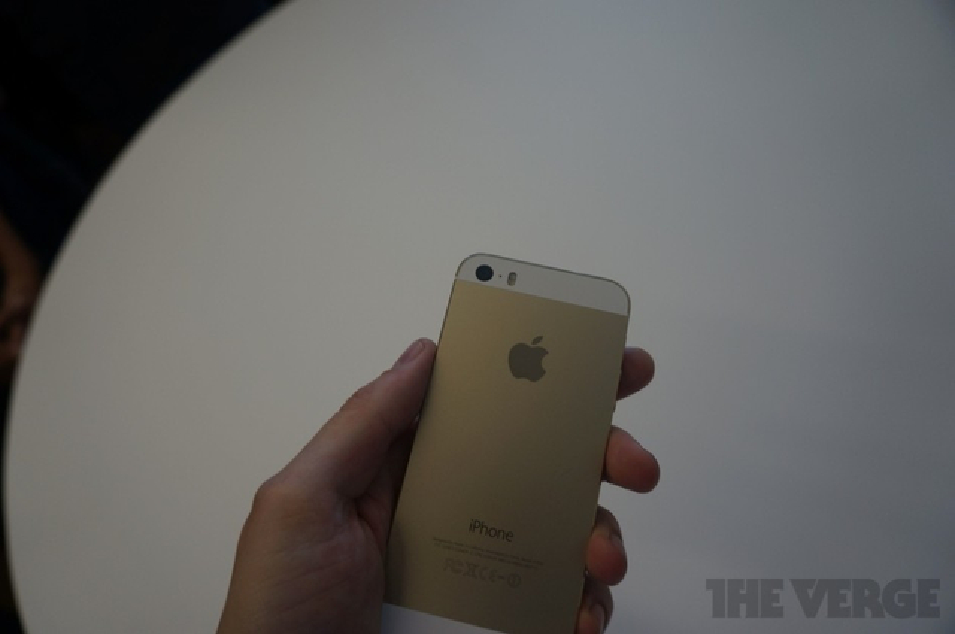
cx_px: 478
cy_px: 317
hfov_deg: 73.8
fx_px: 636
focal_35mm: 24
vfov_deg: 53.0
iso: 100
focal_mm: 16
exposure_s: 1/60
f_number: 4
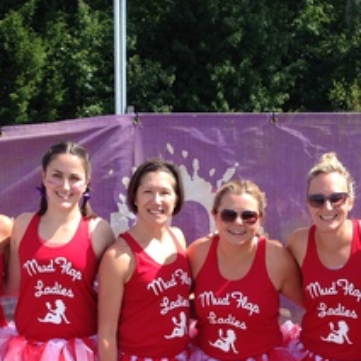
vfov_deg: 16.9
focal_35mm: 99
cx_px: 194
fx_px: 1168
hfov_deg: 17.6
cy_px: 424
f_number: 2.4
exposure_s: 1/861
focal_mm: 4.12
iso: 50
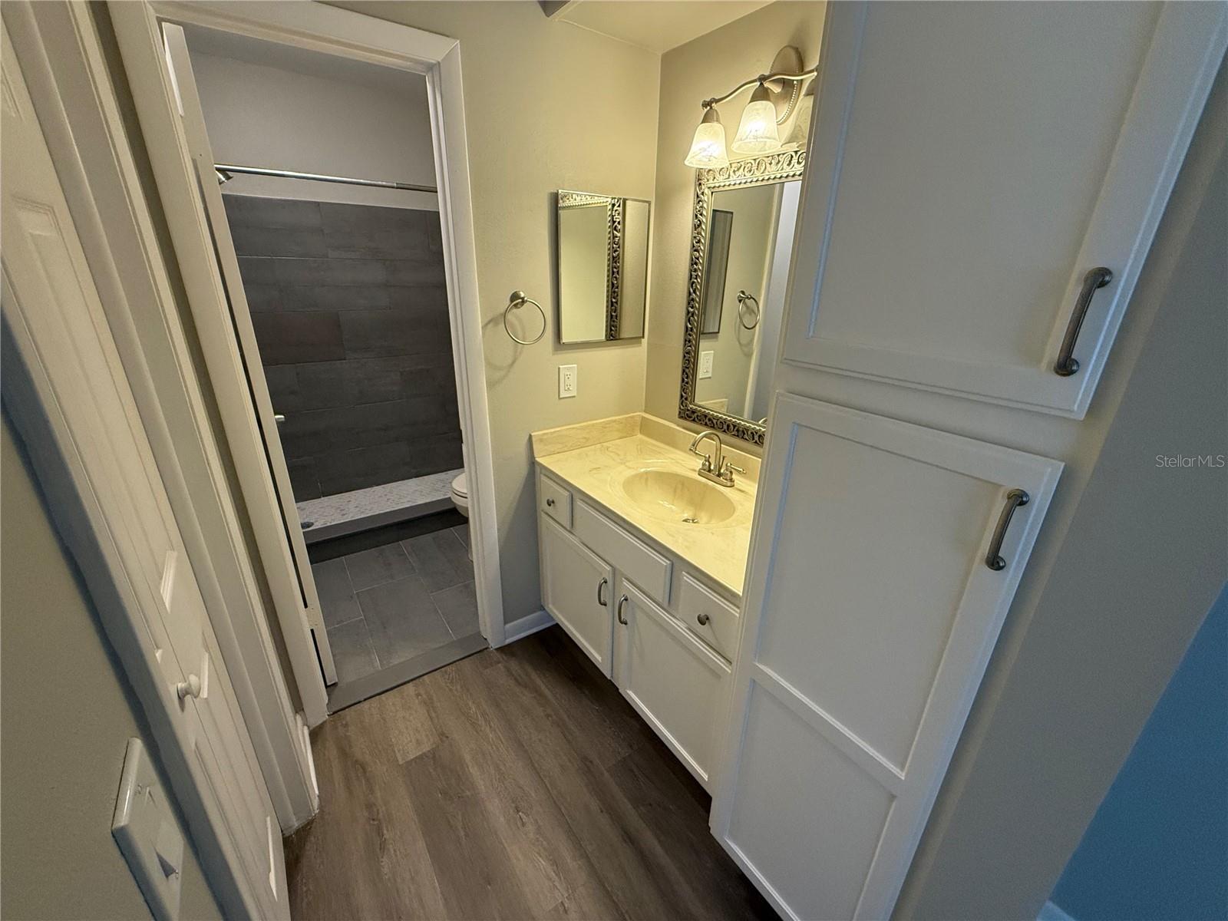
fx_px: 497
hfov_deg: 102.1
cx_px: 614
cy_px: 460
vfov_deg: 85.7
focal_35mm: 14
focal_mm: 2.22
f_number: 2.2
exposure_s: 1/120
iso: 320
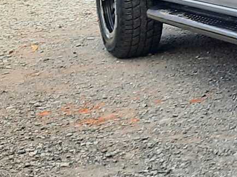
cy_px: -66
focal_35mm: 118
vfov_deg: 12.1
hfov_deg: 13.8
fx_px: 807
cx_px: 498
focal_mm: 4.6
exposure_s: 1/60
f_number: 2
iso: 40
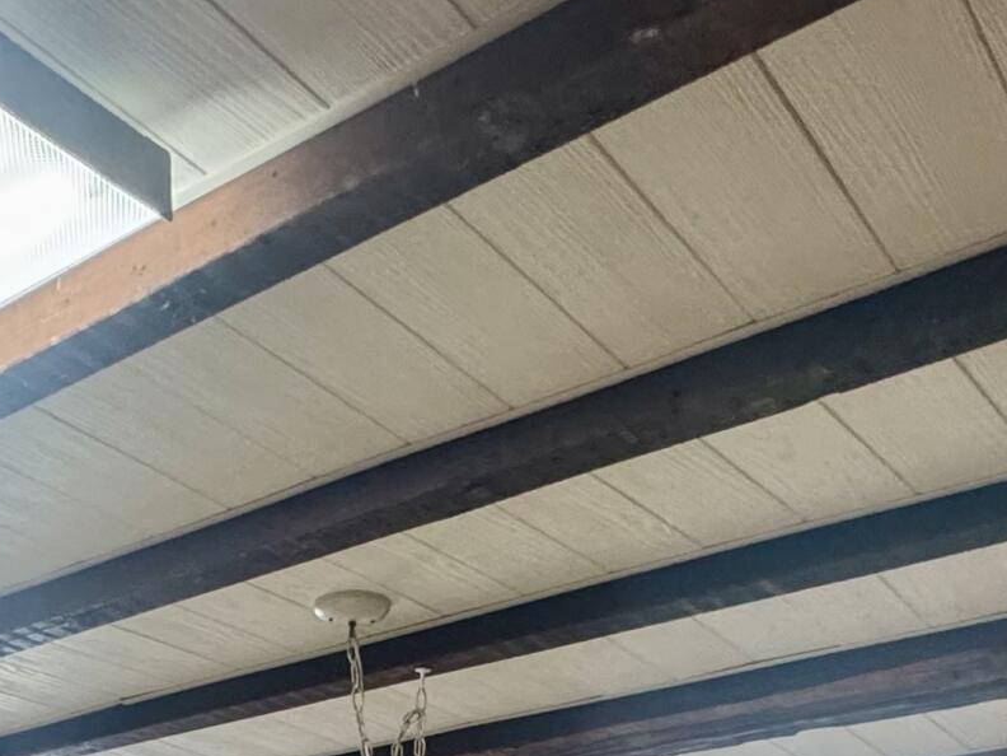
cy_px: 1422
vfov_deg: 19.3
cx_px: 259
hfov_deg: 35.4
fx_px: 1542
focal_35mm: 53
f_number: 2.2
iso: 250
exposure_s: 1/60
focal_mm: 2.22
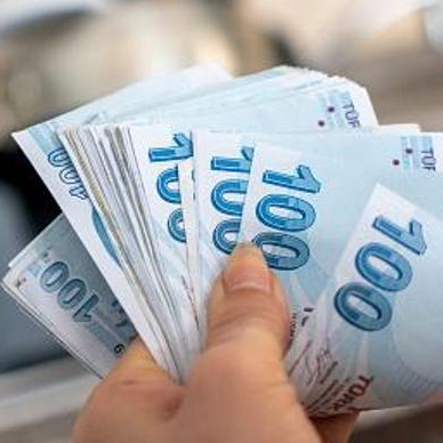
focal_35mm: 118
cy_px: 195
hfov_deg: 14.8
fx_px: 1708
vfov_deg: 14.8
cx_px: 163
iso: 1600
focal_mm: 70
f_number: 4
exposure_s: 1/160
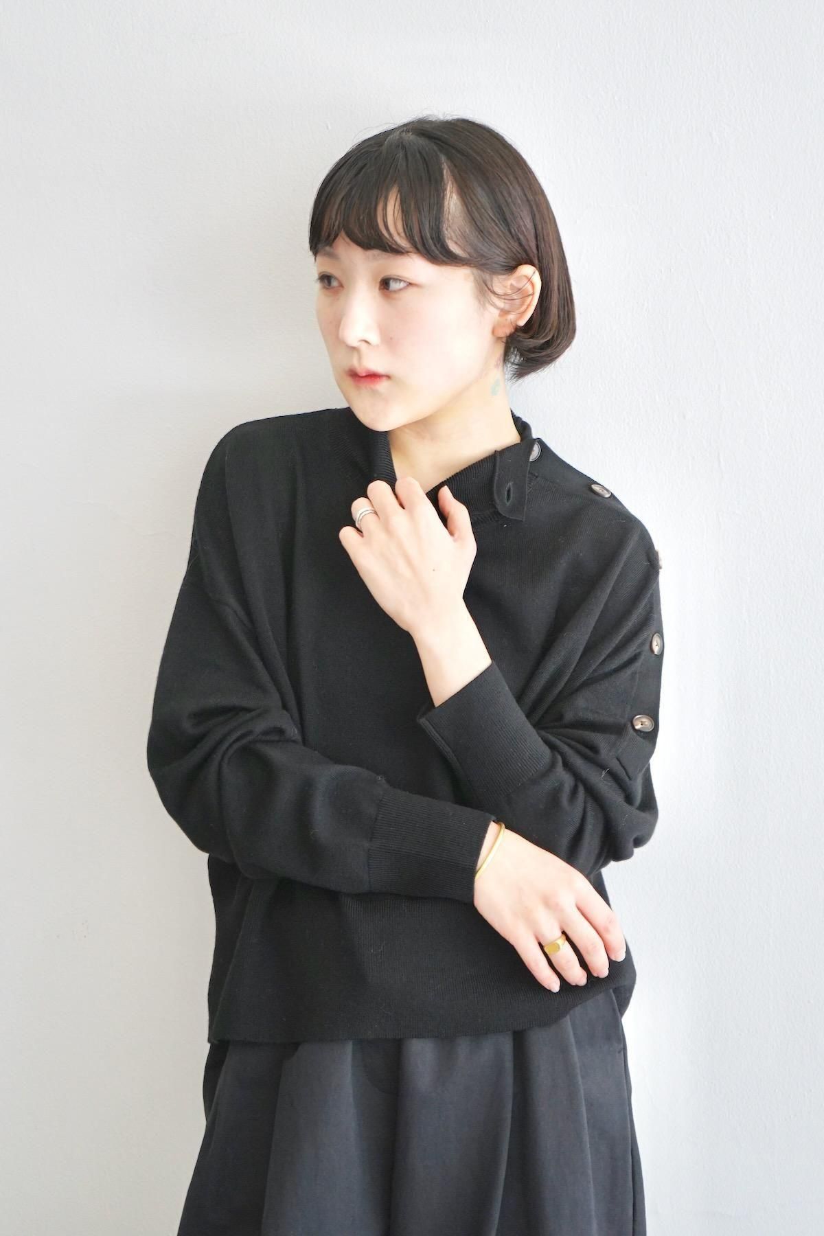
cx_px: 412
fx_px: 2403
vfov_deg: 28.8
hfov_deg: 19.5
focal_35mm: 70
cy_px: 618
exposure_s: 1/80
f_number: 5.6
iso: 800
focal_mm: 70
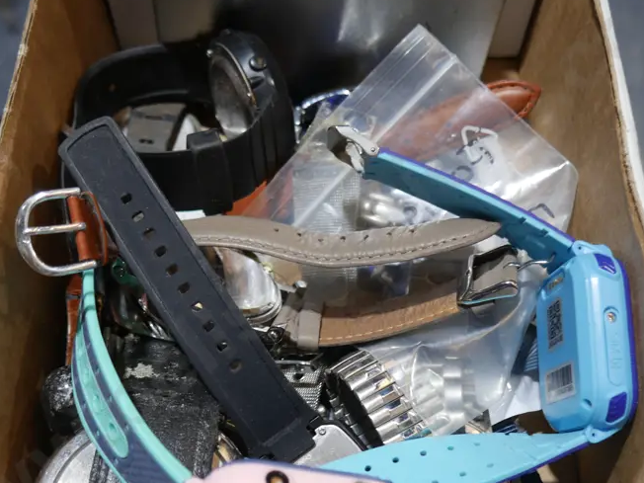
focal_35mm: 44
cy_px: 254
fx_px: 819
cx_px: 330
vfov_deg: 32.9
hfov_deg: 42.9
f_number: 3.5
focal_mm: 14
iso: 200
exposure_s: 1/60
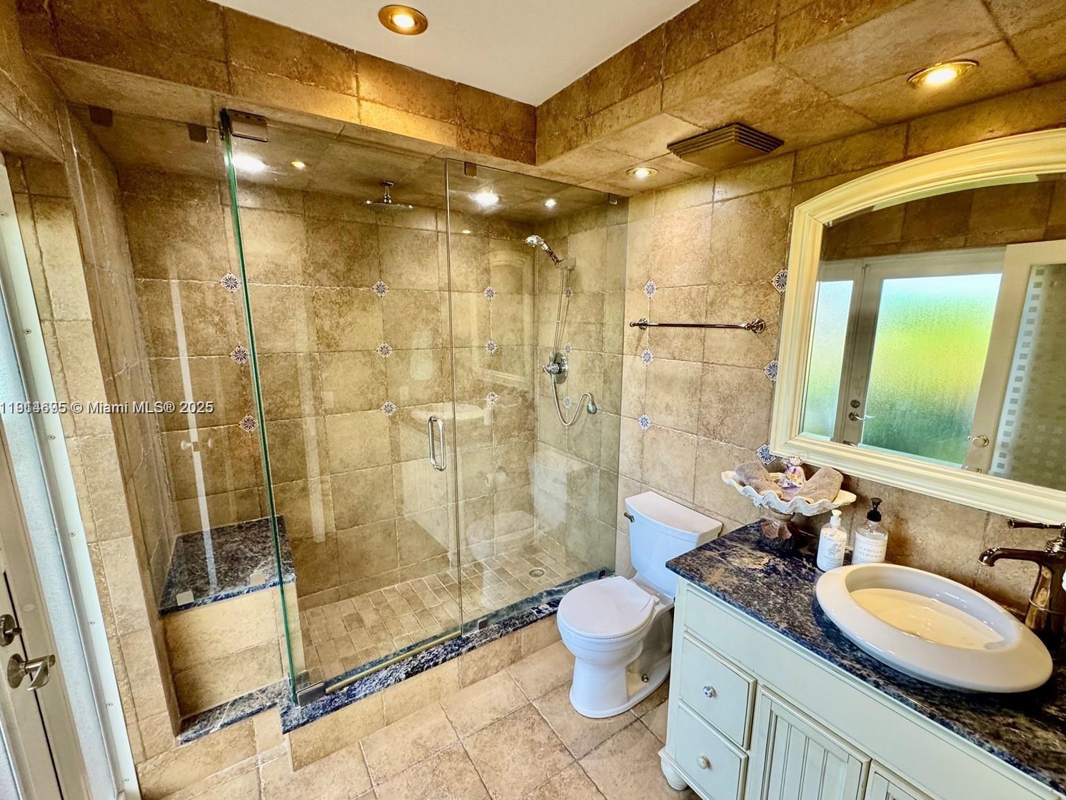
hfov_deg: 98.1
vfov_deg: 81.7
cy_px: 409
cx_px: 556
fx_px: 462
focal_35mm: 15
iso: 200
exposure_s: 1/120
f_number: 2.2
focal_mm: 2.22
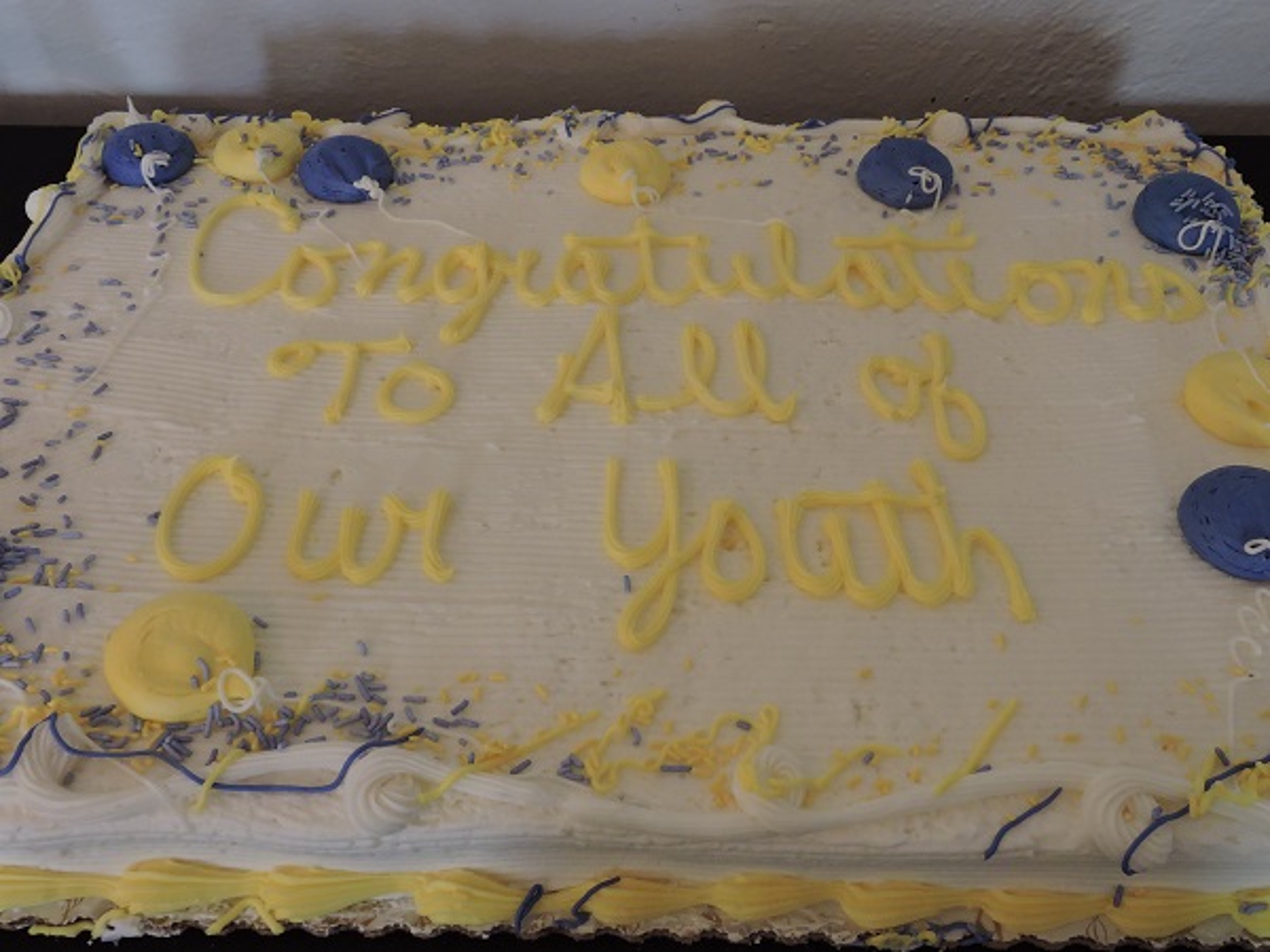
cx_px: 635
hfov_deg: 55.4
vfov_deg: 42.9
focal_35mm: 33
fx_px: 1211
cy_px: 476
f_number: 3.6
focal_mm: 5.9
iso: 400
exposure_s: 1/25
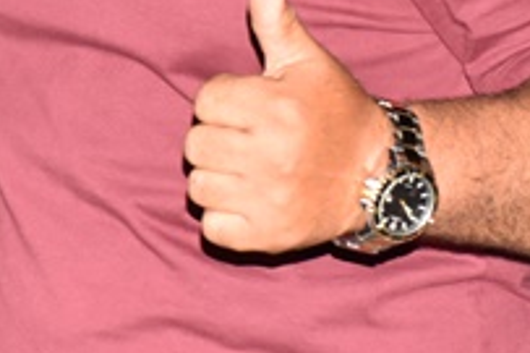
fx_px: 3486
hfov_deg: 8.5
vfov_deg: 5.8
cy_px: -59
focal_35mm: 237
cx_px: -329
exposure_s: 1/100
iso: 1250
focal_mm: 32
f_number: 6.3
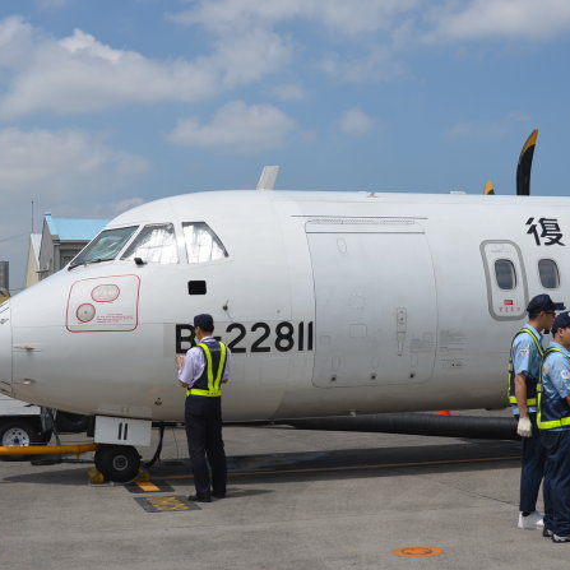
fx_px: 1025
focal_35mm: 55
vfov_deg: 31.1
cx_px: 348
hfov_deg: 31.0
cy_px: 281
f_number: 8
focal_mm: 28
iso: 100
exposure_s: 1/800
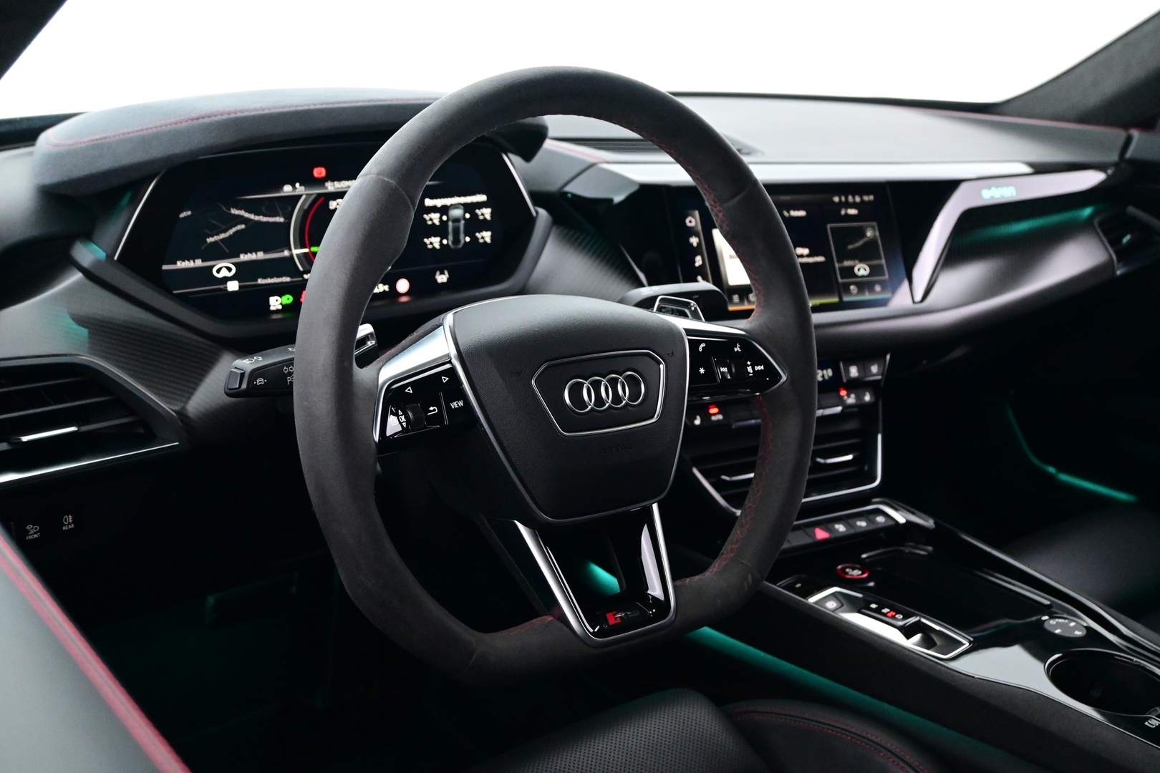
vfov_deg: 36.2
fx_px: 1184
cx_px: 580
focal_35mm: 37
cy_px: 386
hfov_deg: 52.2
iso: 5000
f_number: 4.2
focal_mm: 24.5
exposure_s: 1/40
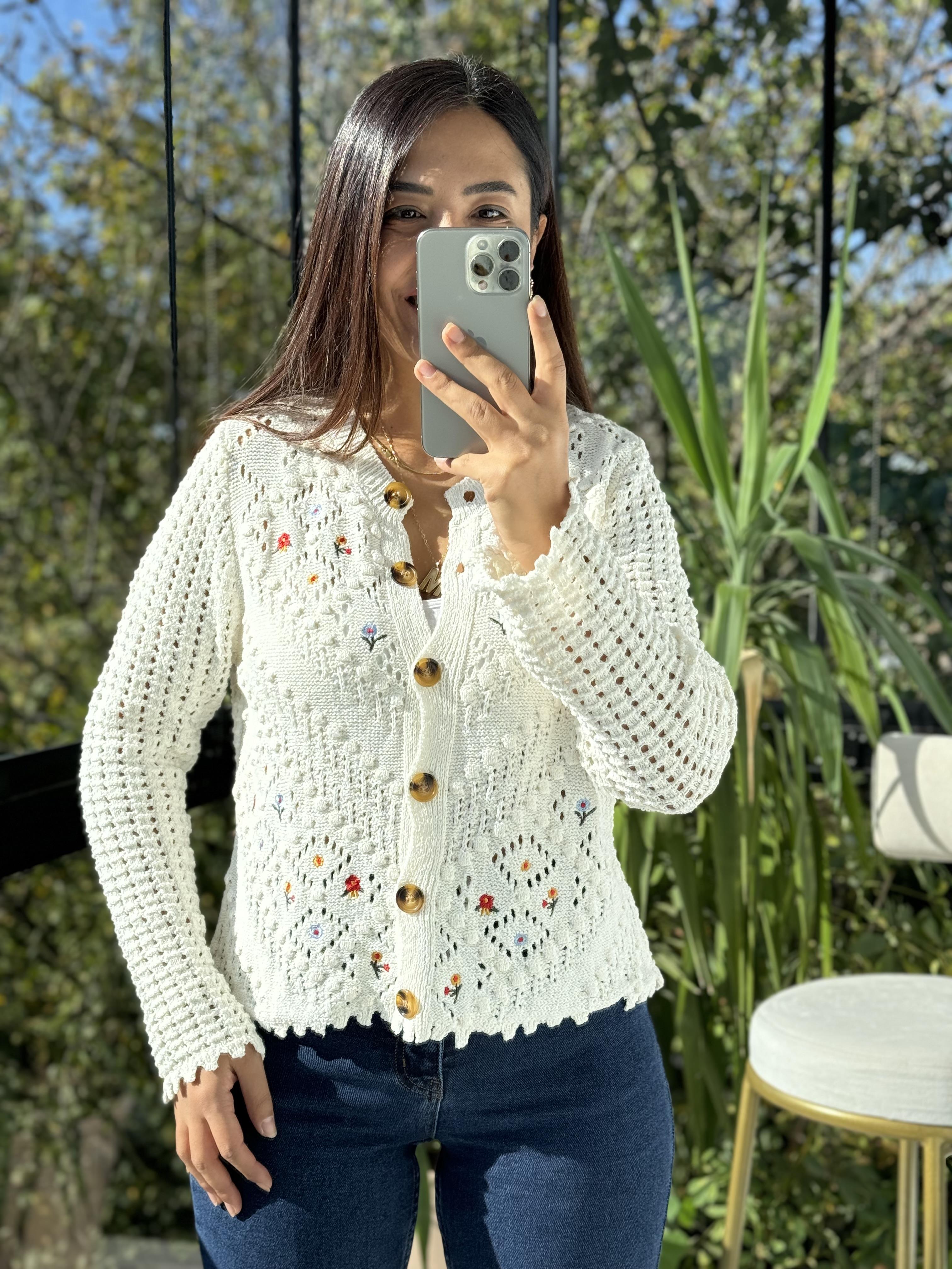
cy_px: 634
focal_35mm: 48
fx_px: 1760
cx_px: 476
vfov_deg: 39.7
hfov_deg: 30.3
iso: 64
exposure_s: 1/1193
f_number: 1.78
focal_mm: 6.76
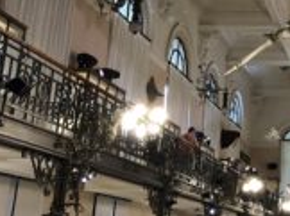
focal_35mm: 78
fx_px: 652
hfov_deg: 22.6
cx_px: 367
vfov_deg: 18.8
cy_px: 70
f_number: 1.8
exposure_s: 1/15
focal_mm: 4
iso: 100
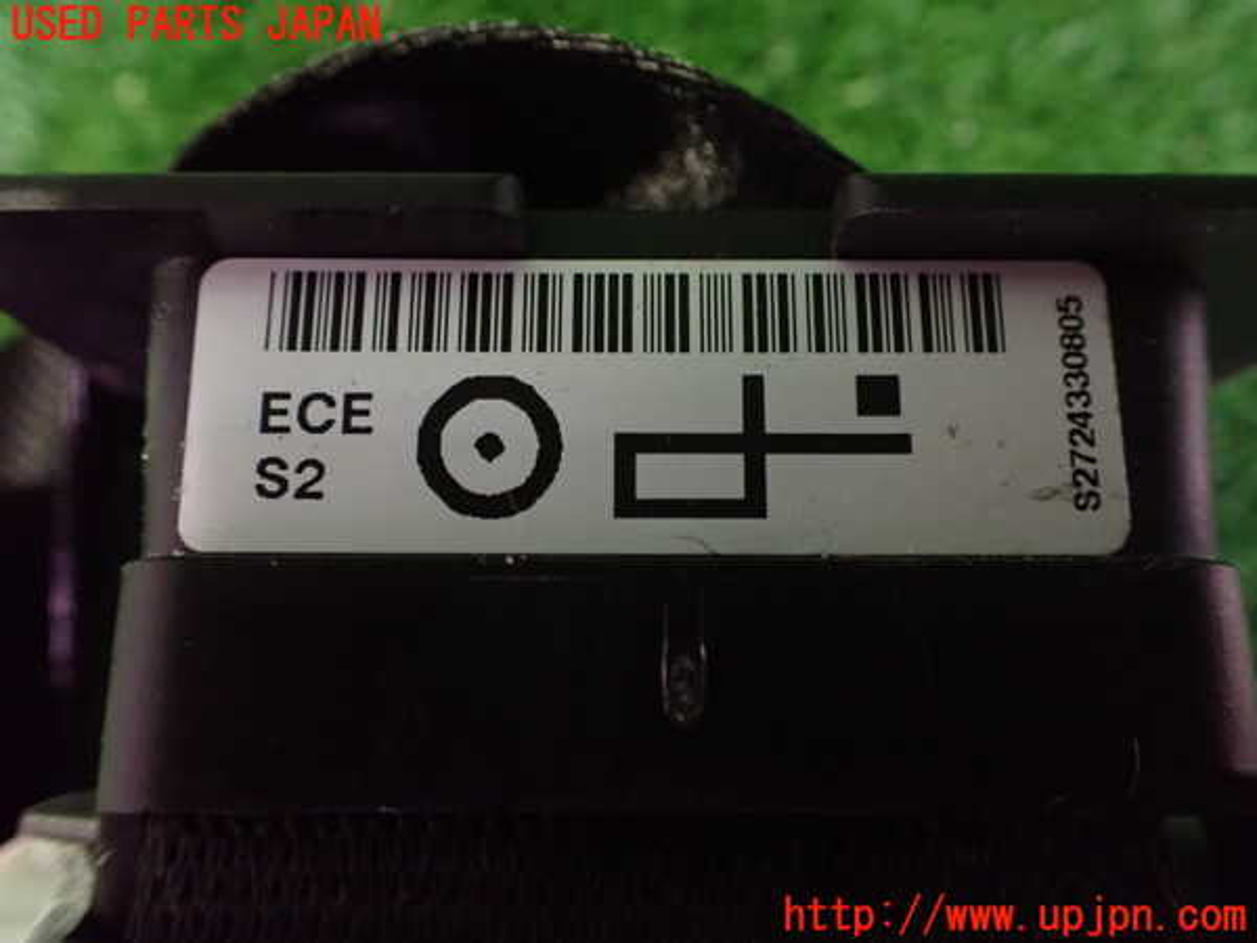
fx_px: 1089
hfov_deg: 60.0
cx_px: 628
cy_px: 472
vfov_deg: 46.8
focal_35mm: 30
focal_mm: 5.4
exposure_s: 1/30
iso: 1250
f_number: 2.3
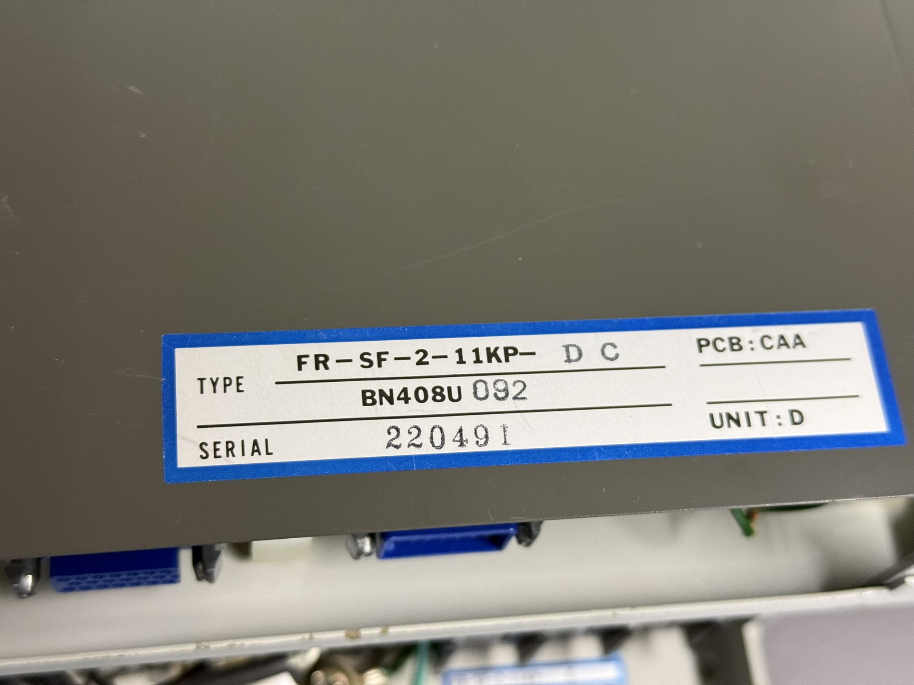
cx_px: 457
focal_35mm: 48
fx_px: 1267
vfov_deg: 30.3
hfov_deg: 39.7
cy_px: 342
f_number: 1.78
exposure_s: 1/50
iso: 250
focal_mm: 6.76
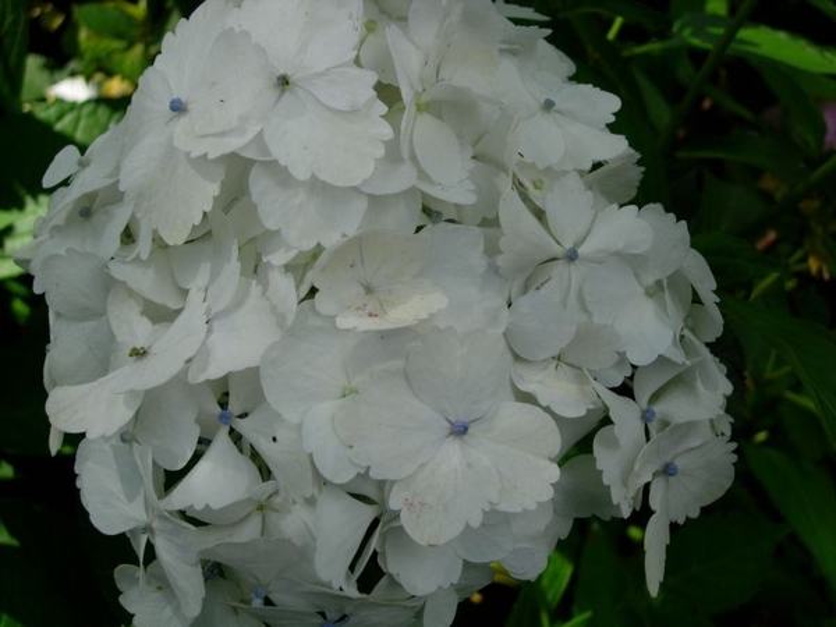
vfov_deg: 28.6
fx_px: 1232
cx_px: 418
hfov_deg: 37.5
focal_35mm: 51
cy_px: 314
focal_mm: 10.6
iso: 64
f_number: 3.2
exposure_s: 1/745
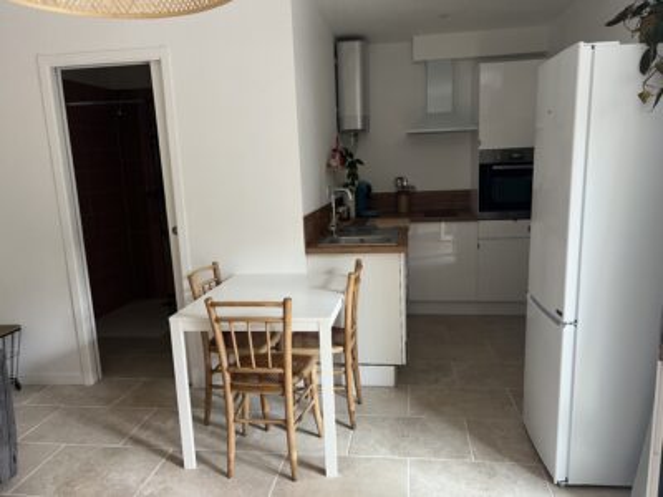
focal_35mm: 26
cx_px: 332
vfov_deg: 53.1
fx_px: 498
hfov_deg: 67.3
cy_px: 248
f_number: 1.5
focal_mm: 5.7
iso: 125
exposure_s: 1/74
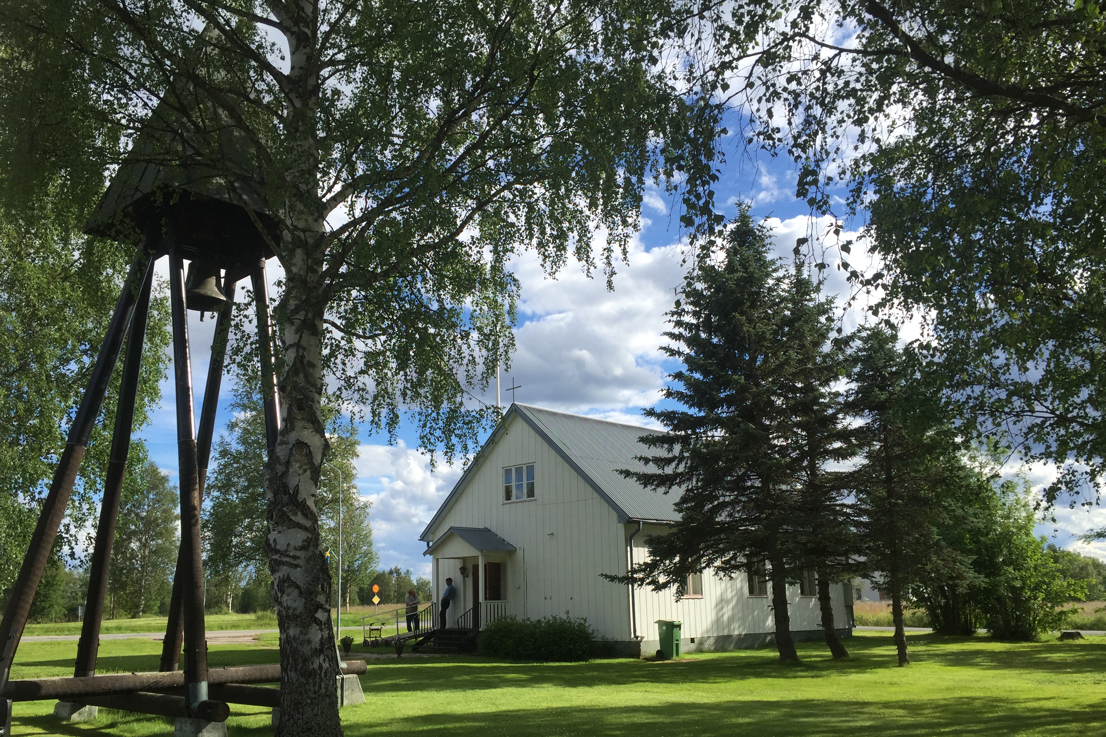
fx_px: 952
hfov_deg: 60.3
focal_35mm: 31
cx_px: 542
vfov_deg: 42.3
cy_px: 407
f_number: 2.2
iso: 32
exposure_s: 1/1647
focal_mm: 4.15
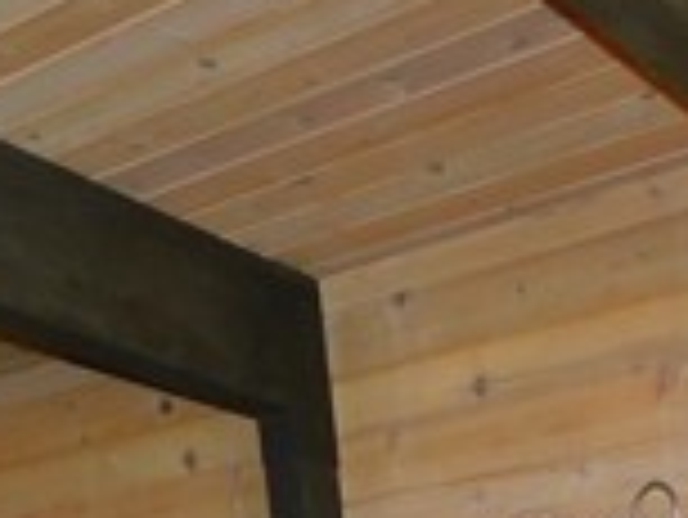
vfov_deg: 13.2
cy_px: 1050
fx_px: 1910
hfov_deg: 19.6
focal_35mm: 96
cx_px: -63
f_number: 3
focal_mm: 4
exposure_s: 1/30
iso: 200
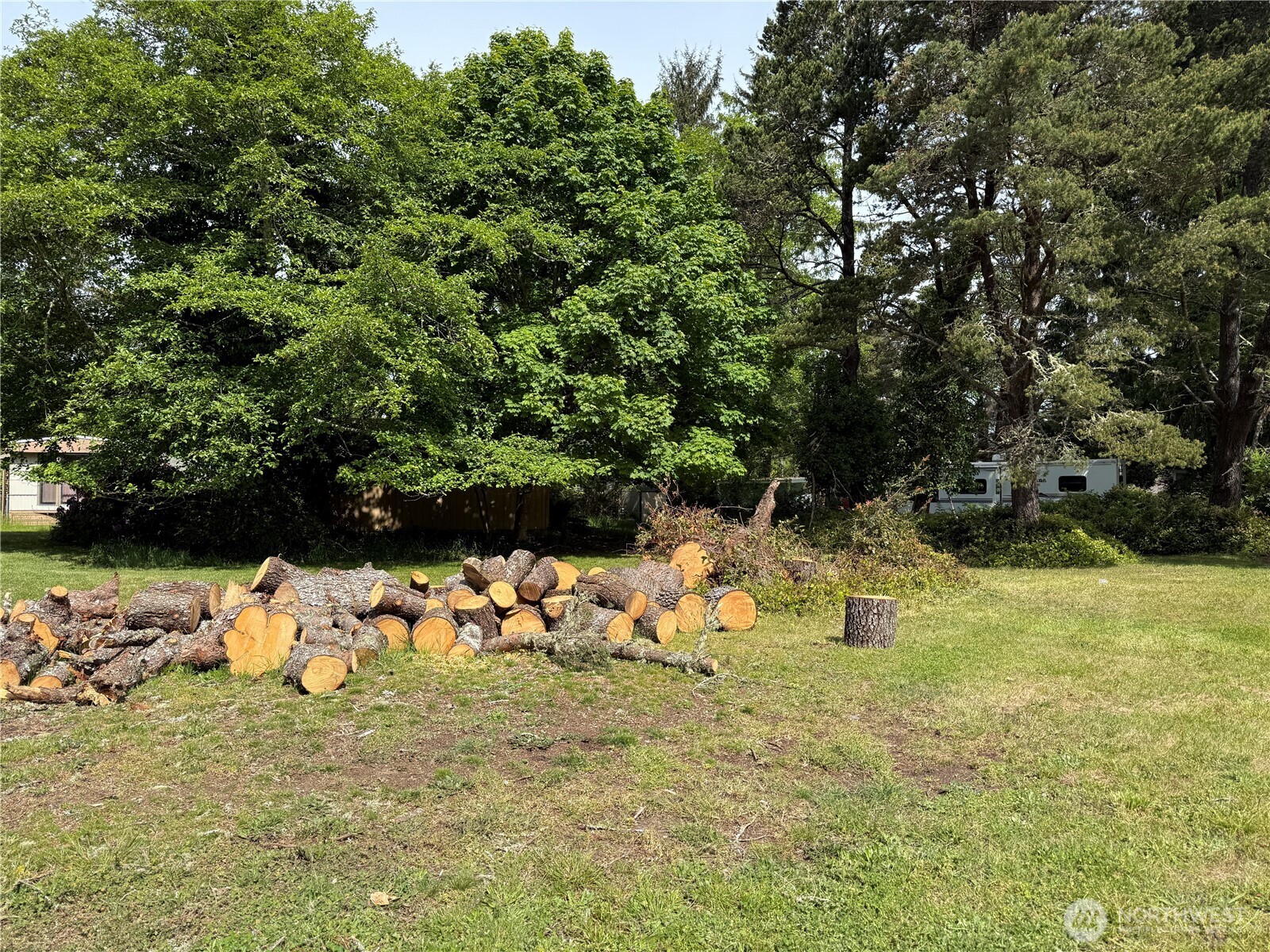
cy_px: 476
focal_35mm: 24
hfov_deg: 71.6
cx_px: 635
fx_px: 881
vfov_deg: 56.8
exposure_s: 1/2445
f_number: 1.78
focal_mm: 6.76
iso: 80
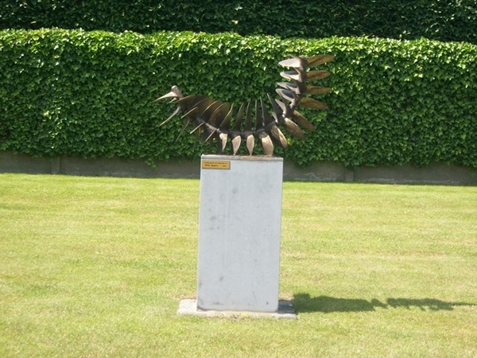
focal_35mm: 77
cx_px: 238
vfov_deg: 19.1
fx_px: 1061
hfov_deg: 25.3
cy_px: 179
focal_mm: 13.7
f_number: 14.1
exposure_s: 1/30
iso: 80
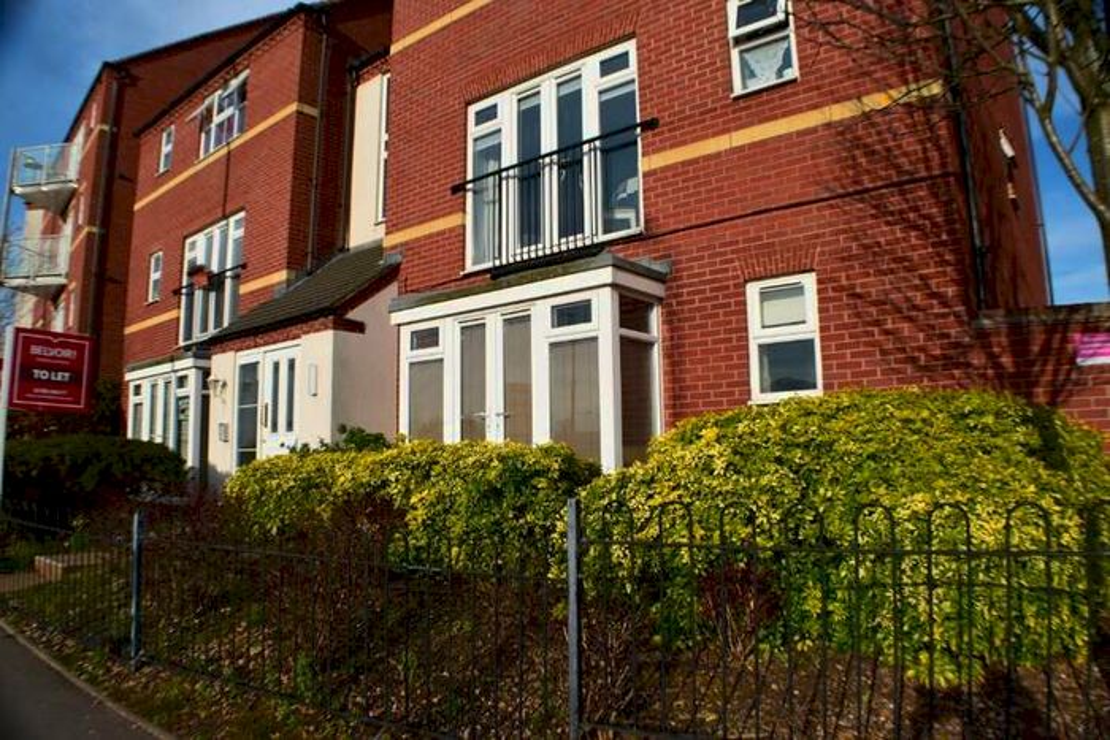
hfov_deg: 59.5
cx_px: 555
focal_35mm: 32
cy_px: 370
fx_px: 971
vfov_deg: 41.7
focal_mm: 21
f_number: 11
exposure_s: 1/500
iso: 200
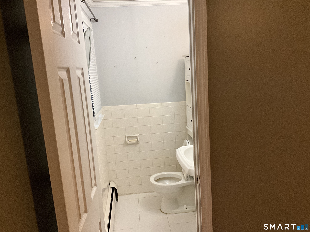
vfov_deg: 48.2
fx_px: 260
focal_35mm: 29
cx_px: 155
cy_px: 116
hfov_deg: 61.7
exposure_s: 1/60
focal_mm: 3
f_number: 1.8
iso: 160
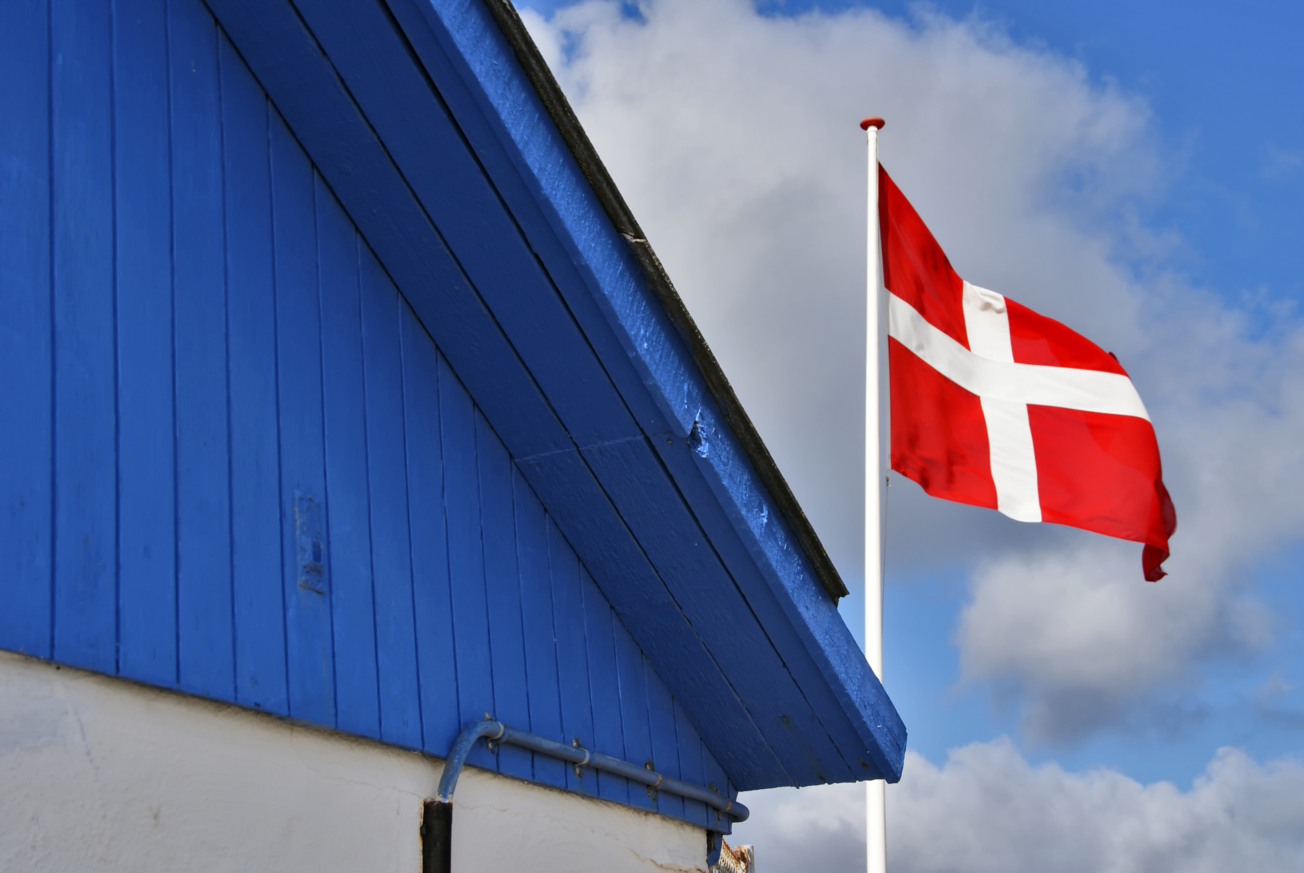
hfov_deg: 33.4
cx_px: 652
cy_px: 436
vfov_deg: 22.7
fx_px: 2176
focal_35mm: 60
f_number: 8
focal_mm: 40
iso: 100
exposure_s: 1/320
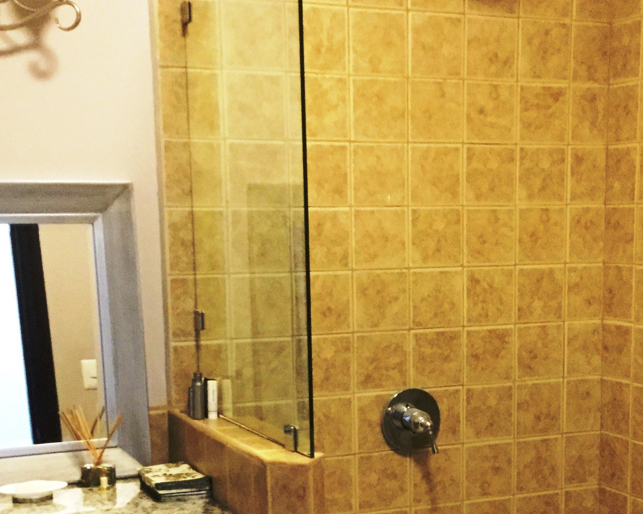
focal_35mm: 63
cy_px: 410
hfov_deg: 29.9
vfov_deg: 23.9
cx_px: 390
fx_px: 1199
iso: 400
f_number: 2.4
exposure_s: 1/15
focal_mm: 3.3
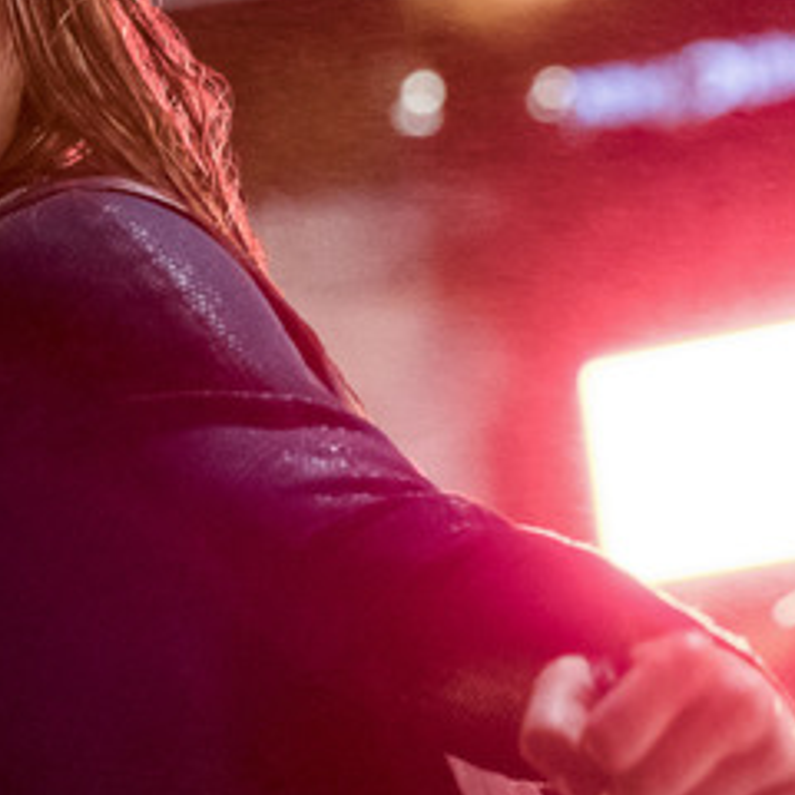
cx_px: 172
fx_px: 6314
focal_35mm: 243
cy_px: 391
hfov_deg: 7.2
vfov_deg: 7.2
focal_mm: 58.7
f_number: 3.2
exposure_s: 1/160
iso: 6400
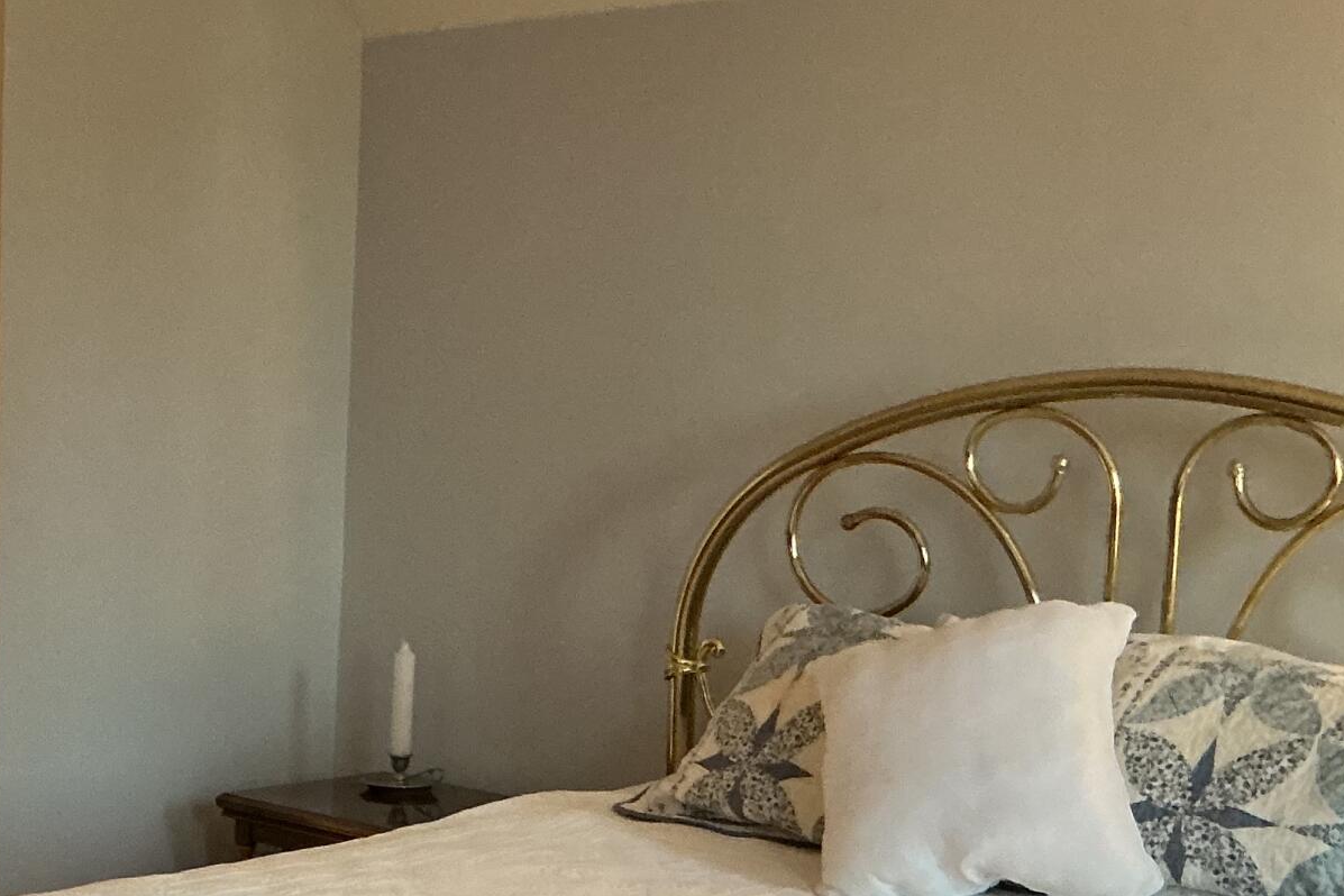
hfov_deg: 26.0
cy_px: 813
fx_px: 2725
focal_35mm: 73
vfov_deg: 18.4
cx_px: -48
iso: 250
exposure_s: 1/60
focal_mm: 3
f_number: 1.8
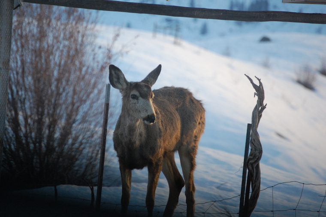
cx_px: 163
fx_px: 2714
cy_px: 108
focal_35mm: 300
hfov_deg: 6.9
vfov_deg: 4.6
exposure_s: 1/400
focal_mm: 200
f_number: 5.6
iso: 800
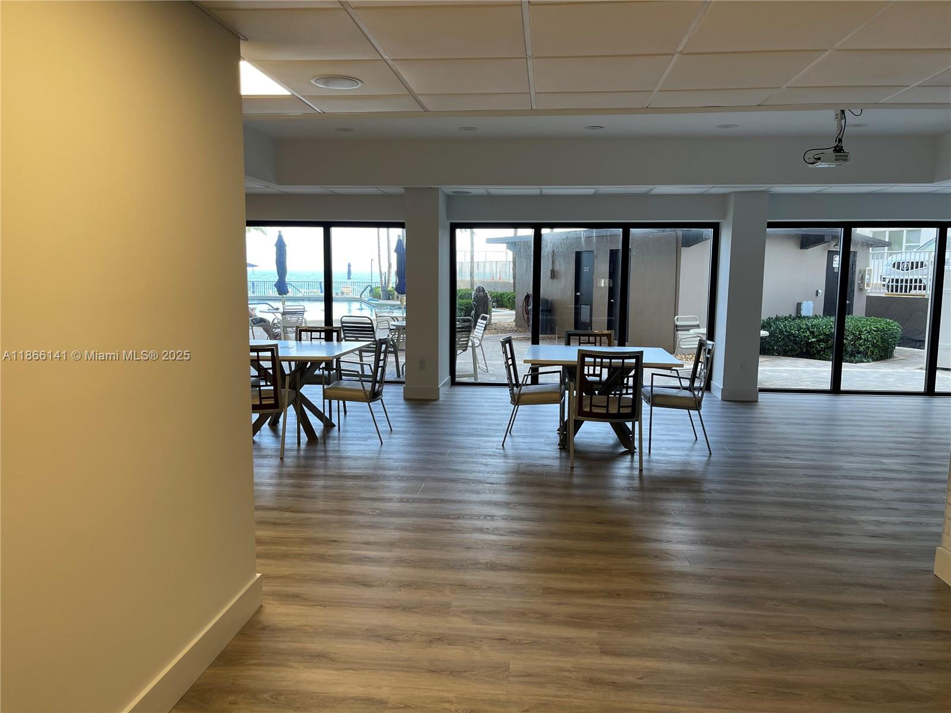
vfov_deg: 53.1
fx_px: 714
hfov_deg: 67.3
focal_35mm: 26
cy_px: 356
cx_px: 476
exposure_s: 1/120
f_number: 1.6
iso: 64
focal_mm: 5.1
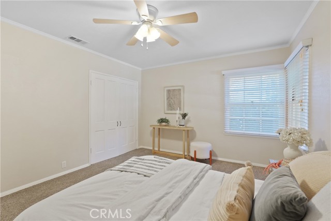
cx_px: 166
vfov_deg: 72.1
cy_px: 110
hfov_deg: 95.0
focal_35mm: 16
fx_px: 152
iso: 1600
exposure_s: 1/15
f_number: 5
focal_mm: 16.5
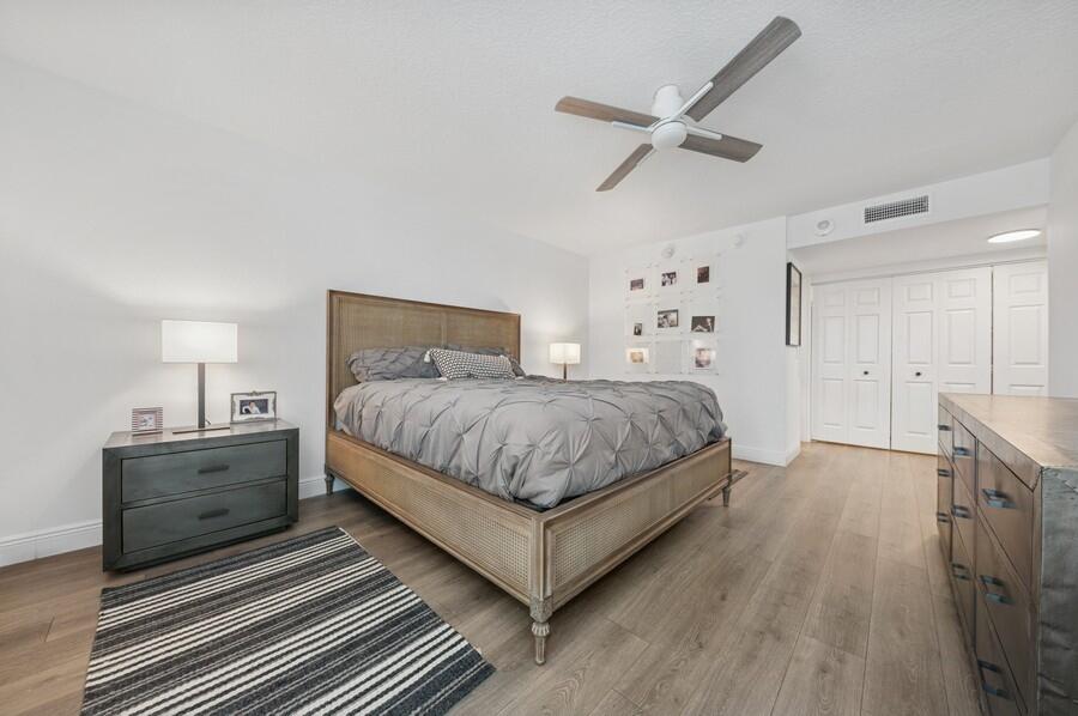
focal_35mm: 12
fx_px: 359
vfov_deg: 89.9
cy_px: 358
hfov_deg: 112.7
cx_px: 539
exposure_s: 1/5
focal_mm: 12
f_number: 8
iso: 160
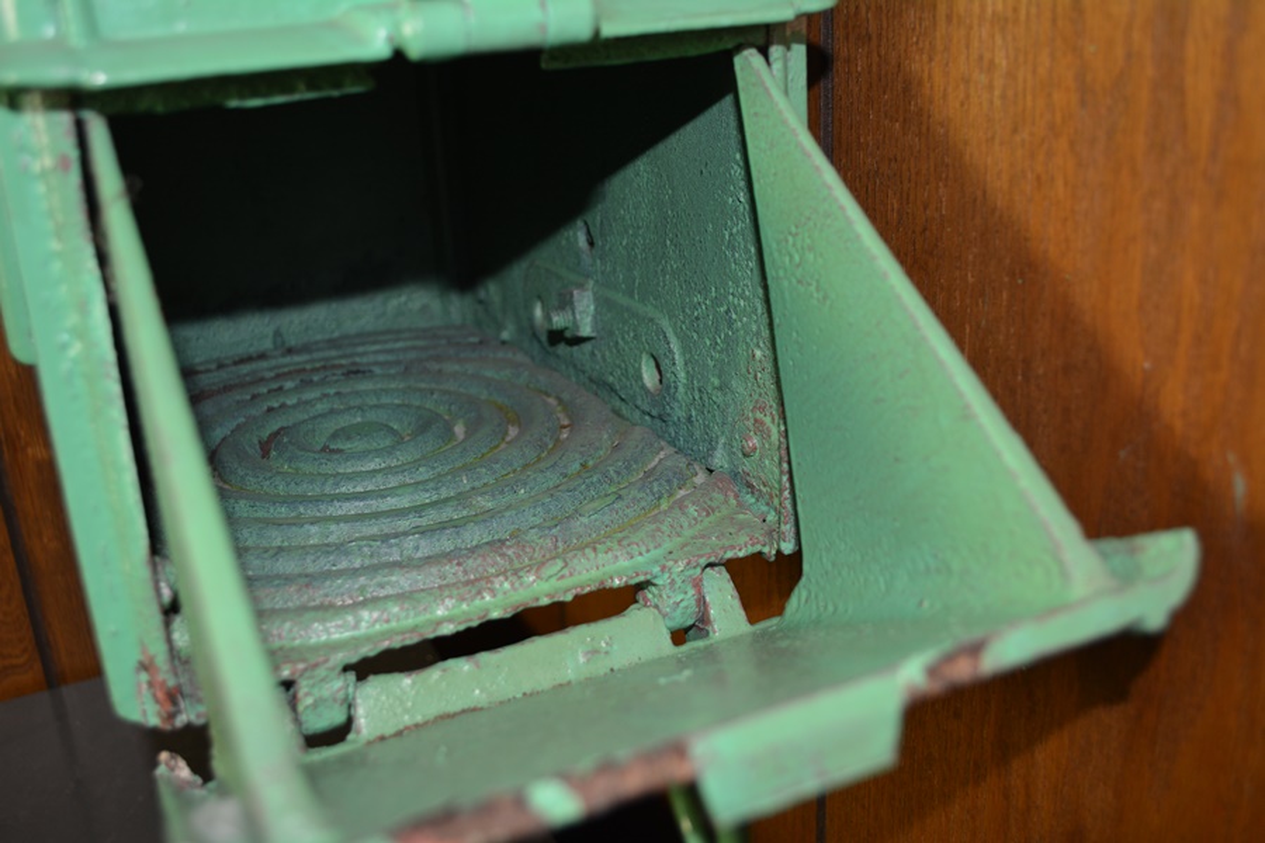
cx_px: 632
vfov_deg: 36.9
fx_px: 1265
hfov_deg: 53.1
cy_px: 422
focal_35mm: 36
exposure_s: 1/60
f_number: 4
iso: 360
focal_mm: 24
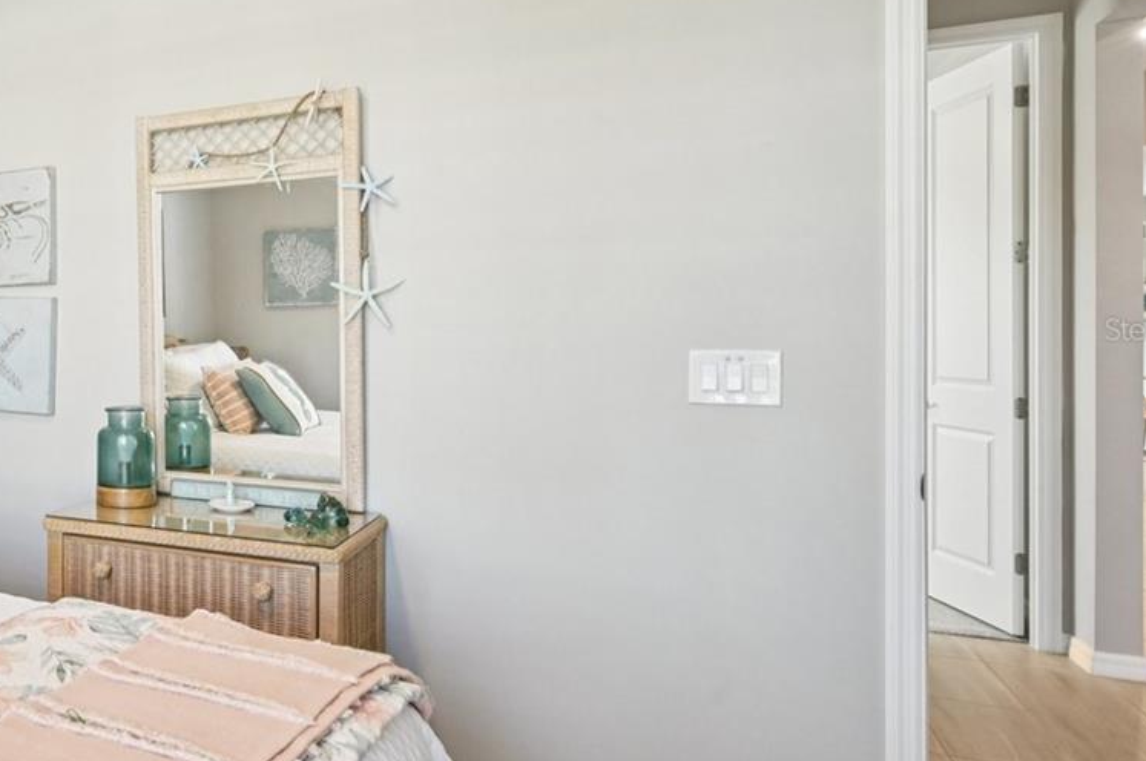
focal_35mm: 31
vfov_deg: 42.0
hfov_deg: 49.7
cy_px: 329
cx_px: 14
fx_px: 988
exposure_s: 1/25
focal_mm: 14.5
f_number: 8
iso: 400
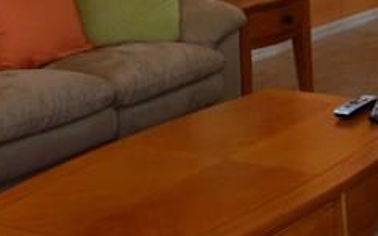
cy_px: -106
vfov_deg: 13.4
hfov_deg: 20.9
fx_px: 947
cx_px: 468
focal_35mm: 92
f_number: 2.8
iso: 125
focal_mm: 3.58
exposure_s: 1/60
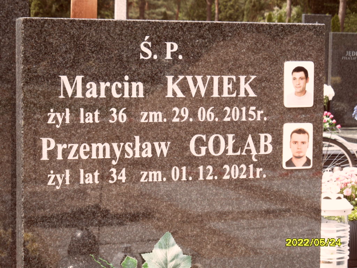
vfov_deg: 14.8
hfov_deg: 19.6
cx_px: 178
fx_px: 1031
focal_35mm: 100
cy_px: 134
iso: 80
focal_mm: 16.3
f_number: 4.4
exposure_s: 1/180
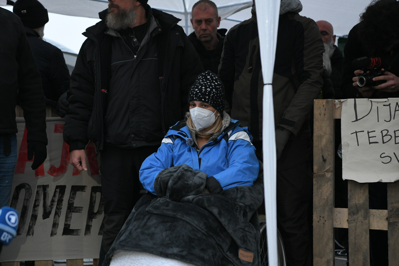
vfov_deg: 19.5
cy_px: 133
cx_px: 200
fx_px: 776
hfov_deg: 28.8
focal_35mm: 70
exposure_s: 1/400
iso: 2500
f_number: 4
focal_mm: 70
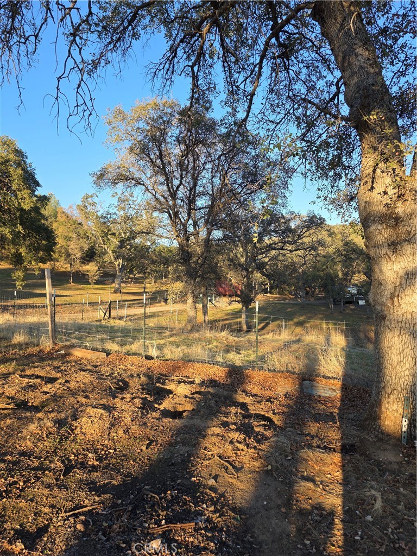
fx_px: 369
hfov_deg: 58.9
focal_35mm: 23
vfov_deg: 73.9
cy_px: 278
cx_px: 208
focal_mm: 6.3
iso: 12
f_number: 1.7
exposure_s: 1/180
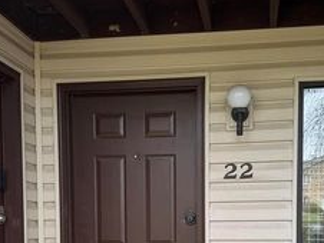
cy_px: 239
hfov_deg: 36.1
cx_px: 181
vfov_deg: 26.2
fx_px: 497
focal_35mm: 53
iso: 80
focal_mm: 6.76
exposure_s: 1/385
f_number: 1.78
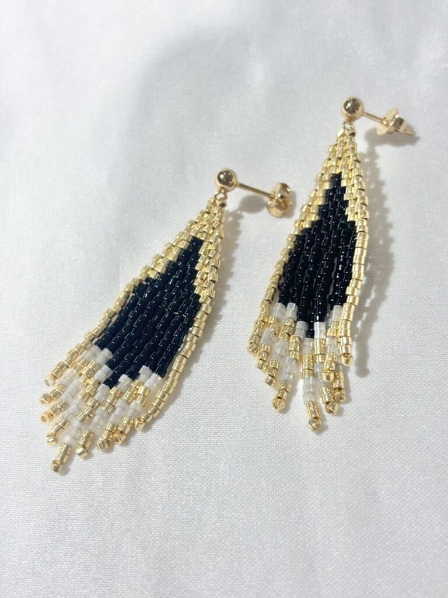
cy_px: 299
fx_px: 897
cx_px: 224
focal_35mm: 52
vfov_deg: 36.8
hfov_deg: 28.0
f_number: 1.6
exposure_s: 1/167
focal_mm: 5.96
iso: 32
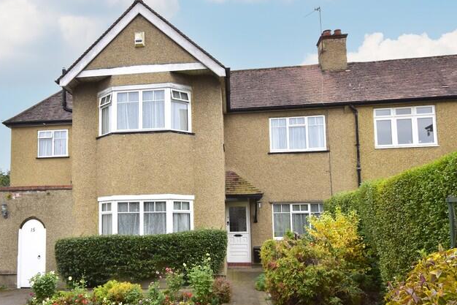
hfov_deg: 50.9
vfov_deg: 36.0
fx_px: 467
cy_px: 180
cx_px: 142
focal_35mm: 37
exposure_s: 1/320
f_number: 8
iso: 640
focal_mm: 15
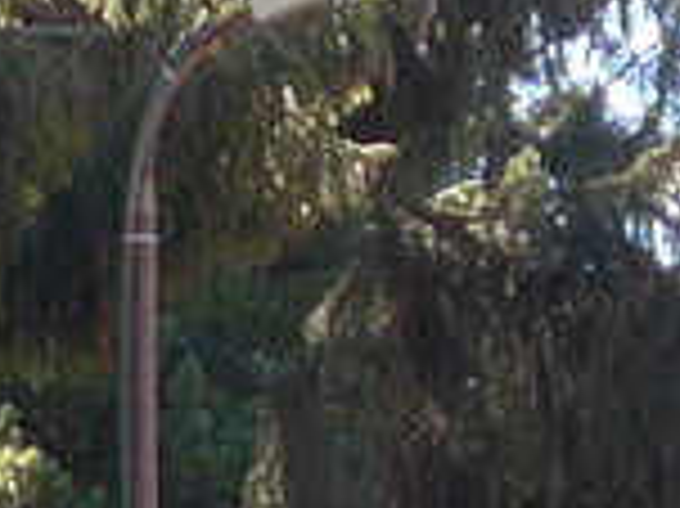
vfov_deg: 3.9
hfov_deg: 5.4
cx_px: 180
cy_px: 1641
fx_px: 7164
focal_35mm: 365
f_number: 3
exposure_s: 1/125
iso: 80
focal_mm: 9.5
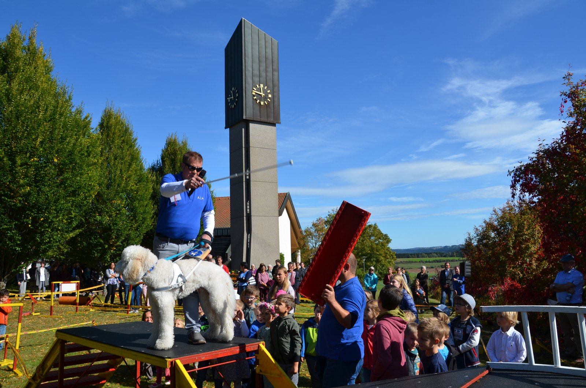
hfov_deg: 67.5
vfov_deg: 47.7
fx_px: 439
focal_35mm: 27
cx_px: 293
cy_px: 194
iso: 100
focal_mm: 18
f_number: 8
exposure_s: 1/250
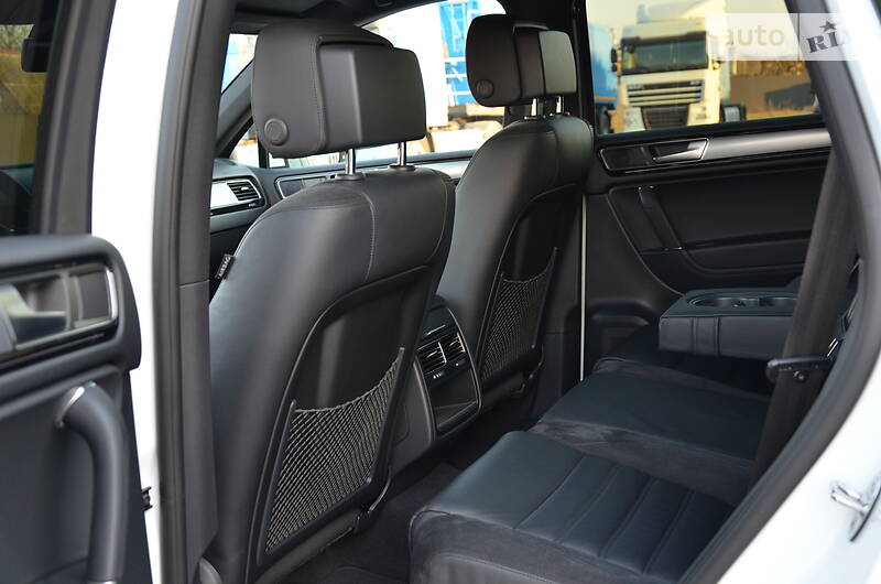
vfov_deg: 31.8
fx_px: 1026
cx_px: 440
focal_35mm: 42
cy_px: 292
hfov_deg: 46.5
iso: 640
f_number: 4
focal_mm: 28
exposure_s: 1/60
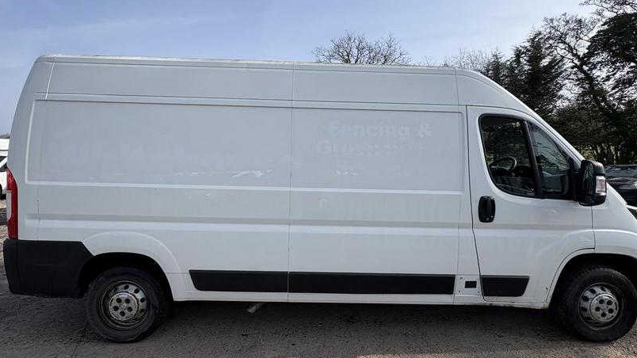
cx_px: 312
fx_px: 287
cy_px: 163
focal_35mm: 17
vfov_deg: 63.8
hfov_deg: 95.9
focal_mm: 2.22
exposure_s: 1/1976
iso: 50
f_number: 2.2
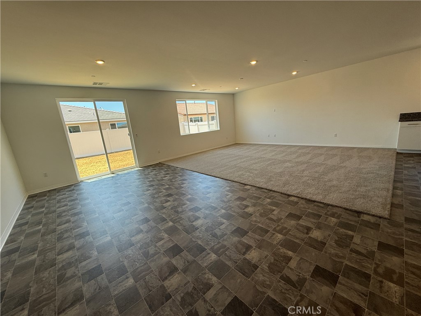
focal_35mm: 14
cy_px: 158
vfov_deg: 85.7
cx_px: 210
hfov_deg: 102.1
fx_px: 170
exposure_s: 1/146
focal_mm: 2.22
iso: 64
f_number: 2.2
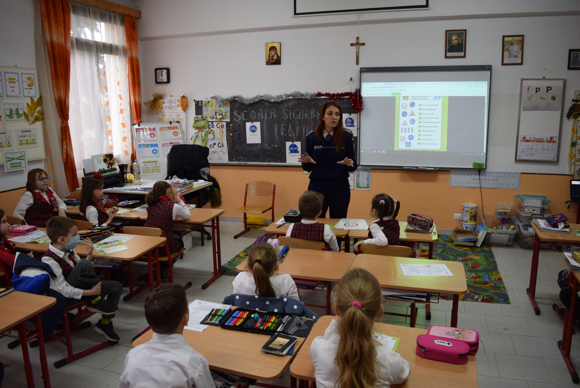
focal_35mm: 27
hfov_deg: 67.3
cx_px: 290
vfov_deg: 48.0
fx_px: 435
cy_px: 194
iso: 400
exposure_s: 1/60
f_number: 4
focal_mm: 18
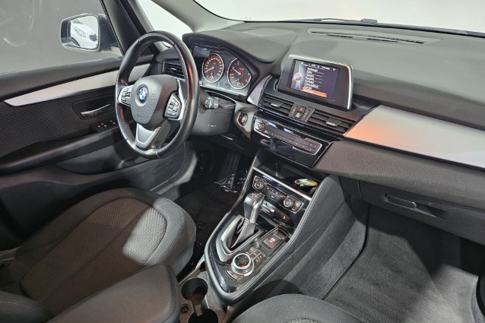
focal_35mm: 24
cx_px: 242
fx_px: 323
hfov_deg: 73.8
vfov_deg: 53.1
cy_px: 161
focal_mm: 6.3
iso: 500
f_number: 1.7
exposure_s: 1/25
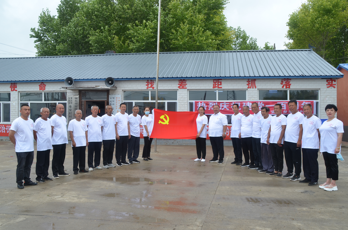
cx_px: 174
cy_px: 115
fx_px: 318
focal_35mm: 33
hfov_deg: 57.3
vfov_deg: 39.8
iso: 200
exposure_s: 1/250
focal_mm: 22
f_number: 8
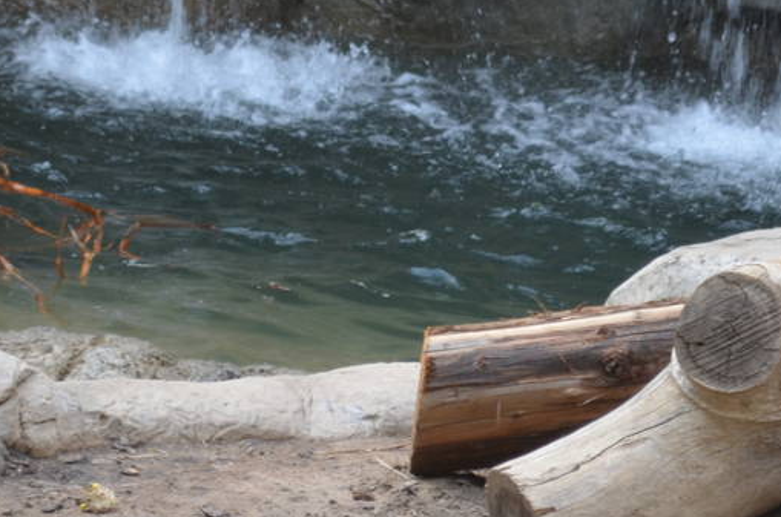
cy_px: -138
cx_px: 166
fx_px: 5619
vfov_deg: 5.2
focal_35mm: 260
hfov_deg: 7.9
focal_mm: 55
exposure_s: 1/125
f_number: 5.6
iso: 360
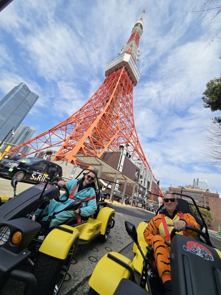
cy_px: 148
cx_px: 110
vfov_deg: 106.2
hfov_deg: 89.9
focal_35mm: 13
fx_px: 111
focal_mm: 2.2
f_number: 2.2
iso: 50
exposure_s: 1/1663
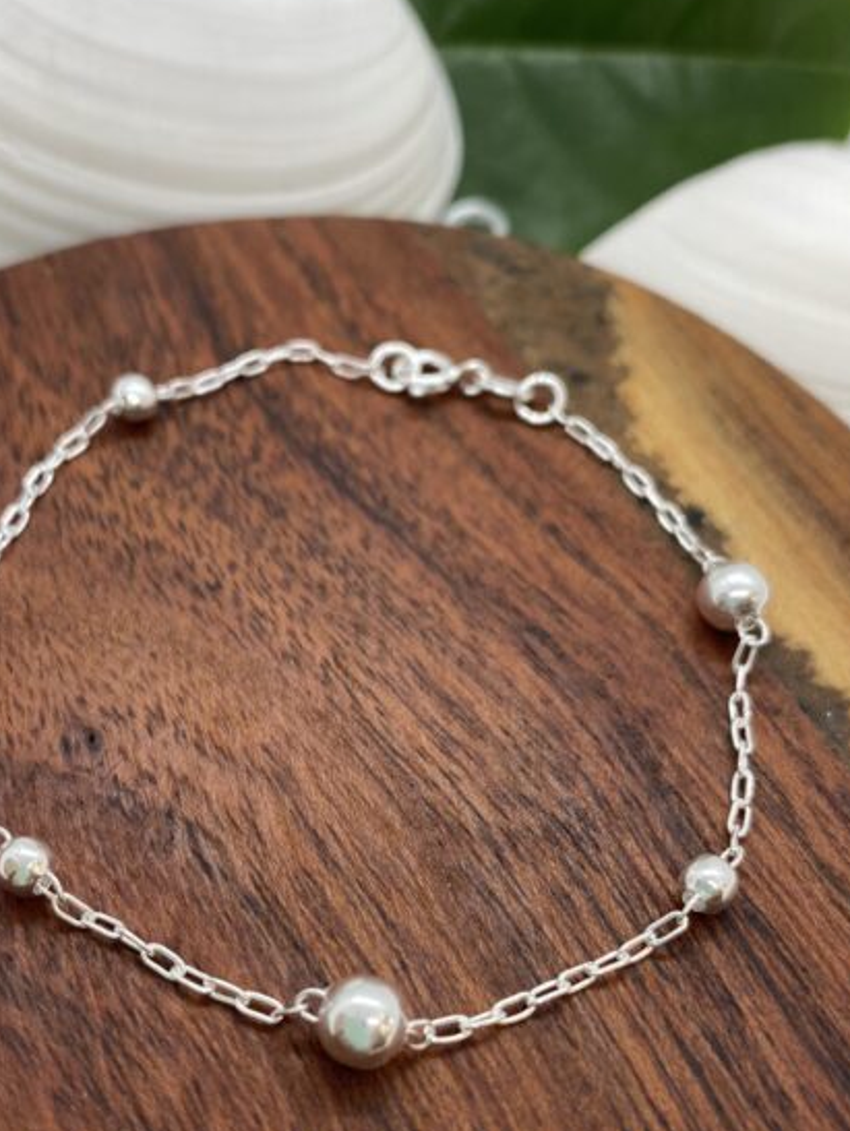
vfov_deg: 48.8
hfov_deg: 37.7
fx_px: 1243
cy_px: 631
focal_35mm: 38
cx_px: 376
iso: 32
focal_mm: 4.25
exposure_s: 1/193
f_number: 1.8
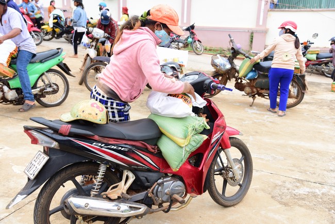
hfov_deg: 50.7
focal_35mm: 38
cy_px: 112
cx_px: 168
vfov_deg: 35.1
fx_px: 354
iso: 125
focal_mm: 38
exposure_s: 1/160
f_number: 5.6
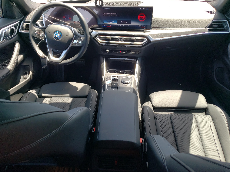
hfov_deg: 65.3
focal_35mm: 27
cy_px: 85
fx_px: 179
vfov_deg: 51.4
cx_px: 116
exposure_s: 1/312
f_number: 1.5
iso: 50
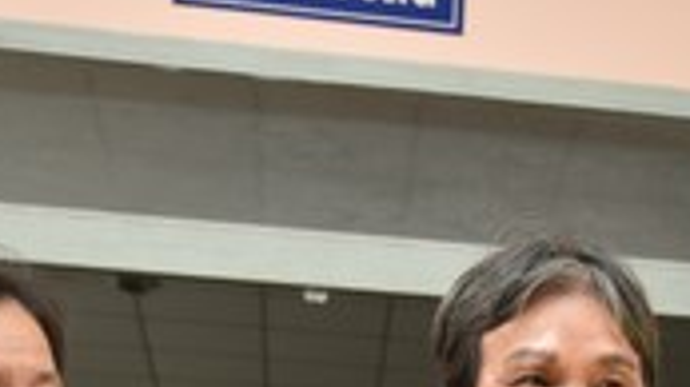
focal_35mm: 138
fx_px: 2523
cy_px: 718
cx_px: 758
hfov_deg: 15.2
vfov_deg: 8.4
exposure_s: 1/200
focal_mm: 35
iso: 400
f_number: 7.1
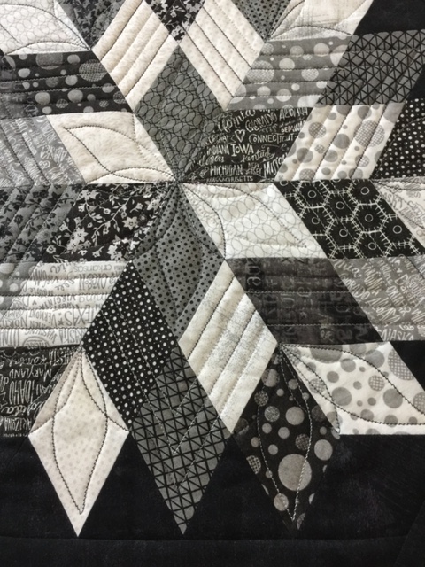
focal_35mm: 29
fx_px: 475
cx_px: 212
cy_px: 284
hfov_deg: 48.2
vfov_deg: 61.7
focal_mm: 4.15
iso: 125
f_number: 2.2
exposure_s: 1/15
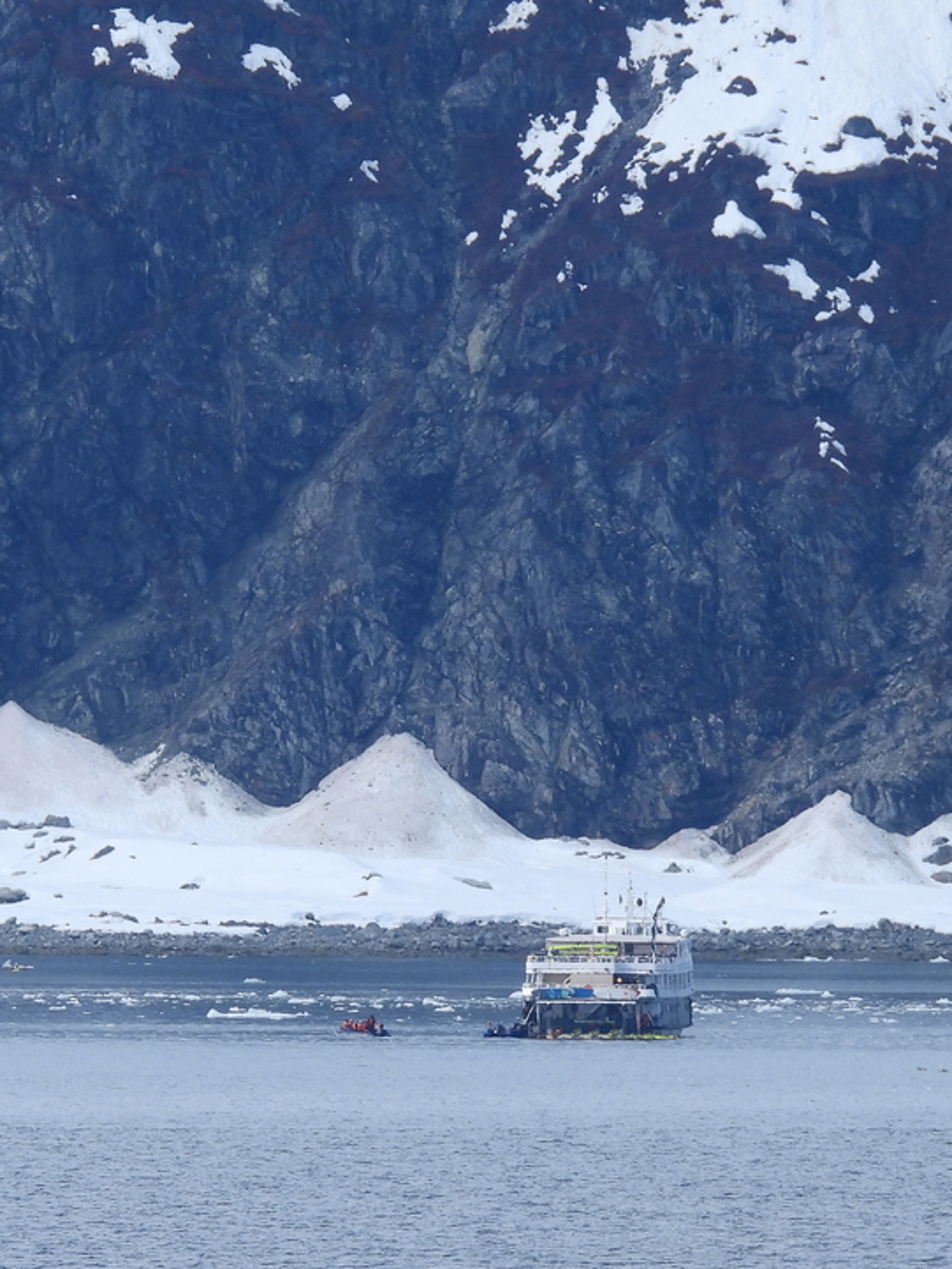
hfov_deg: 1.2
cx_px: 153
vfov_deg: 1.6
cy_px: 532
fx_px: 45566
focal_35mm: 1243
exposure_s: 1/500
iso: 100
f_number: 5.6
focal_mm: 125
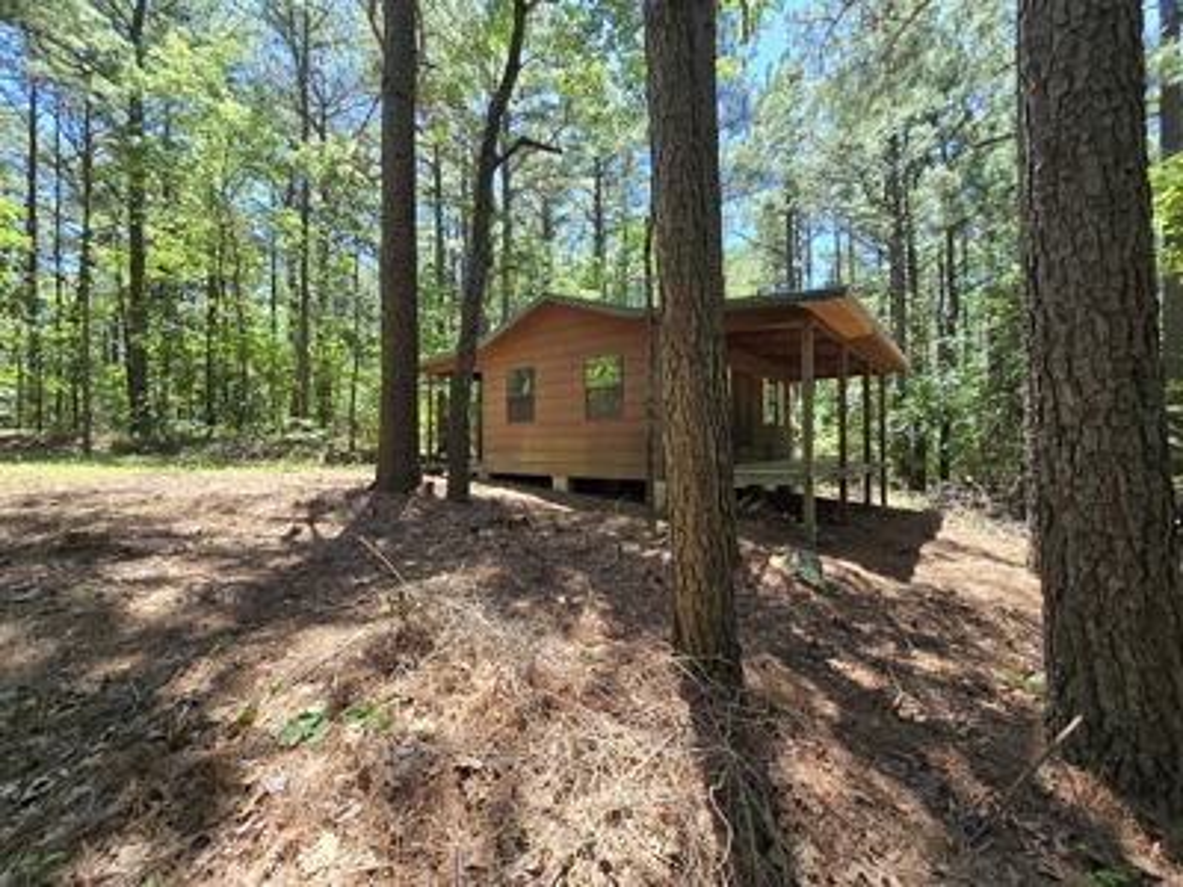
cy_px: 444
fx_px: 444
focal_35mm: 13
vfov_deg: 89.9
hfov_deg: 106.2
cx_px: 592
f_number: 2.2
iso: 50
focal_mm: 2.2
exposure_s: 1/257
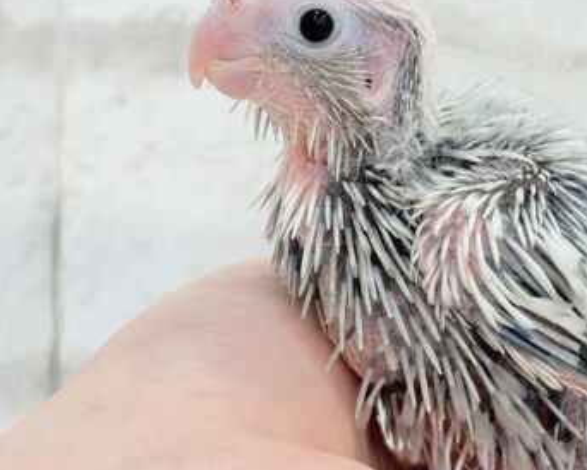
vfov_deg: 16.2
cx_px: 520
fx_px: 1651
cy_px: 154
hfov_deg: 19.8
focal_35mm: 95
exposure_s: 1/50
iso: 40
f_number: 1.6
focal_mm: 5.96
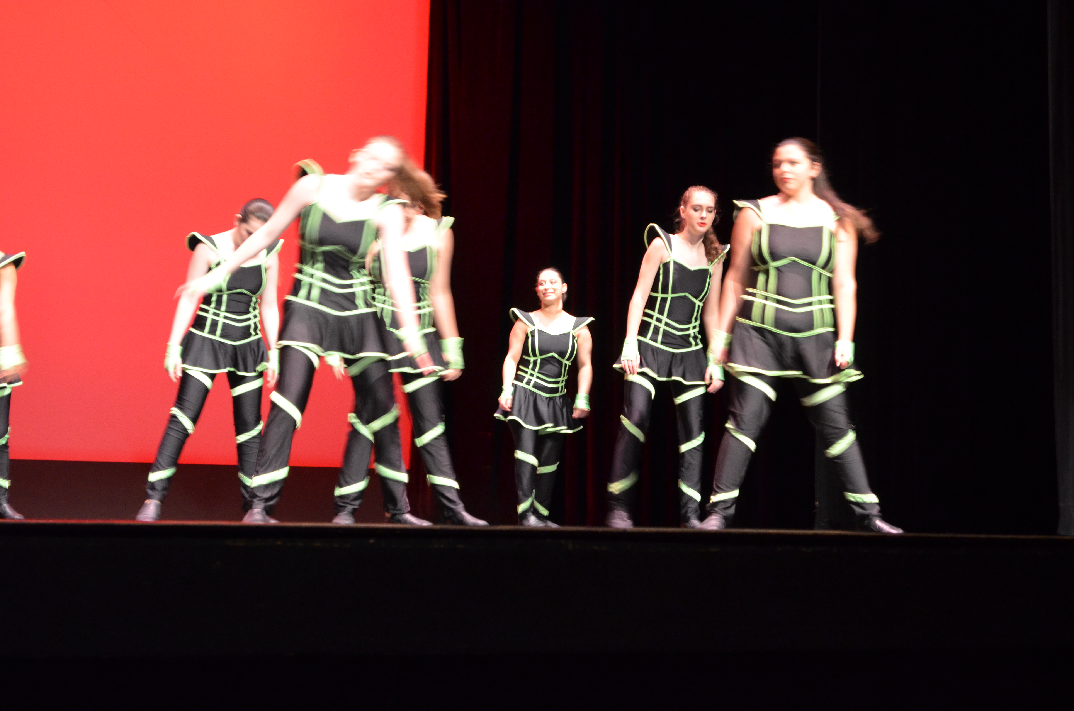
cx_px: 537
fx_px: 2456
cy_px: 356
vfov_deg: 16.5
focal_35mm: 82
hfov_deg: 24.7
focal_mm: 55
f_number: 5.6
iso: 1600
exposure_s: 1/15
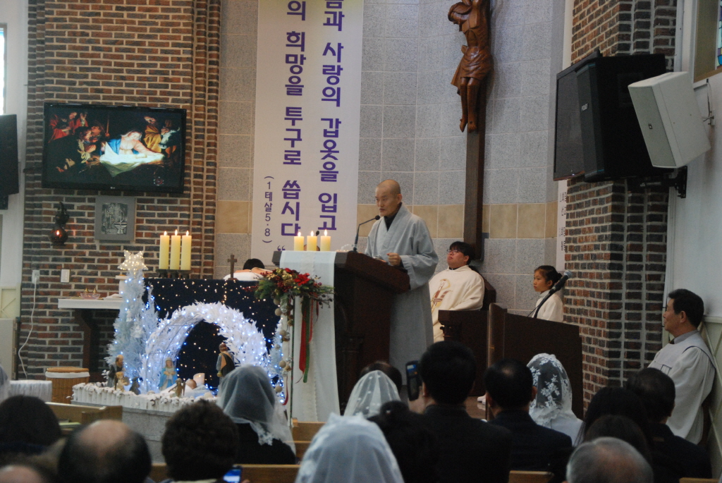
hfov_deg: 26.0
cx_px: 361
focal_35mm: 78
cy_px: 242
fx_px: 1566
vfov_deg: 17.5
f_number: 5
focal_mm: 52
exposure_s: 1/60
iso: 1250
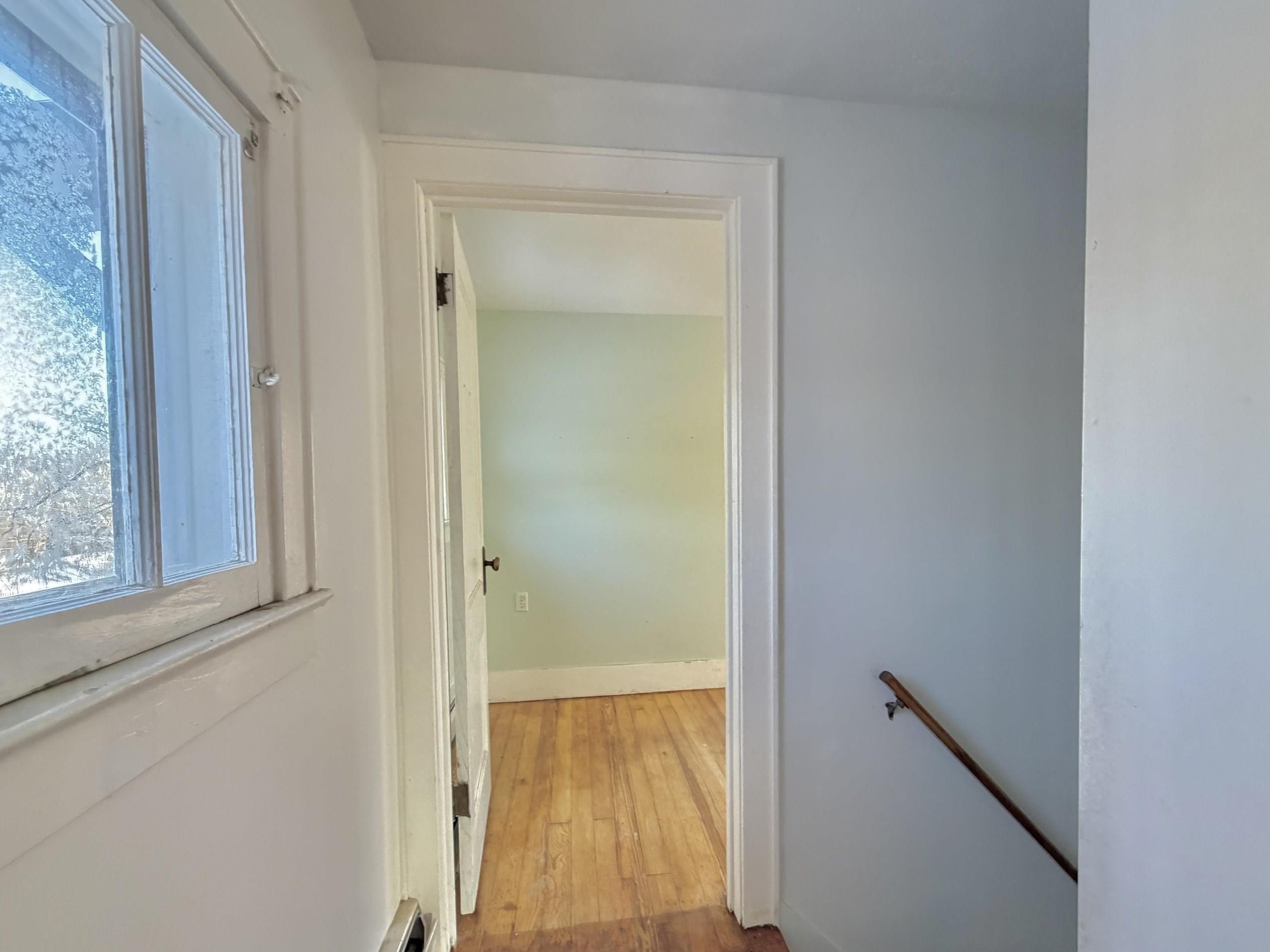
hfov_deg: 90.8
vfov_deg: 74.6
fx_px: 624
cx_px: 686
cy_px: 517
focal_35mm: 17
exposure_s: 1/60
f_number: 2.2
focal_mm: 2.22
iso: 640
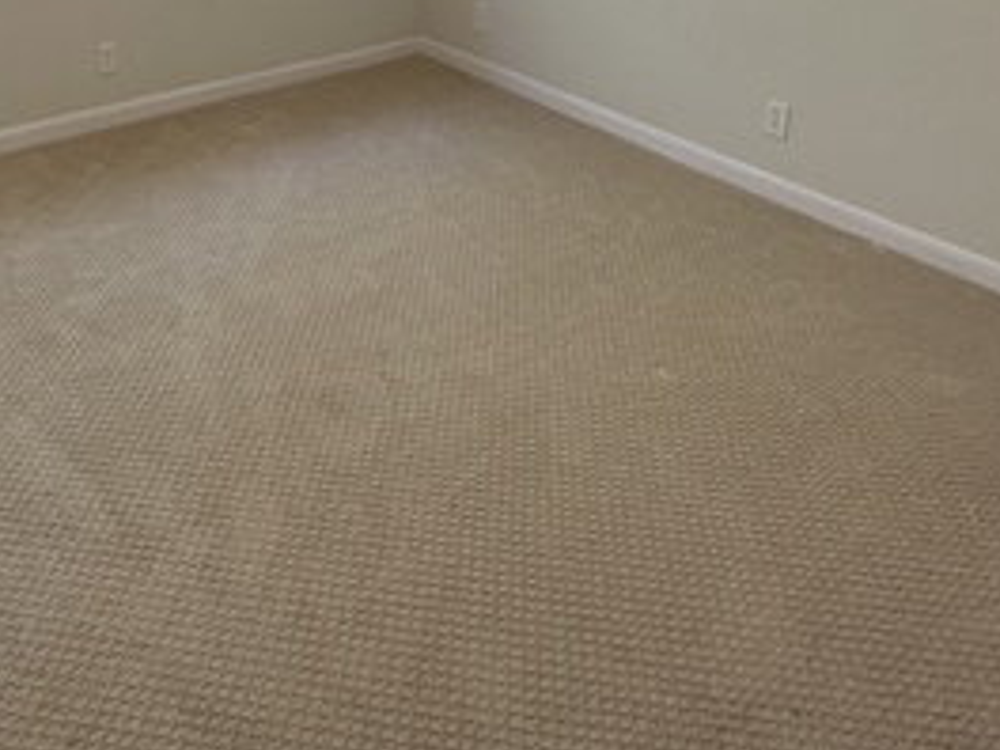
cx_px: 292
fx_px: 982
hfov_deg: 52.3
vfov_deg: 36.3
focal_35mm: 34
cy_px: -49
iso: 100
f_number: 2.2
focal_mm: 2.22
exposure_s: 1/120
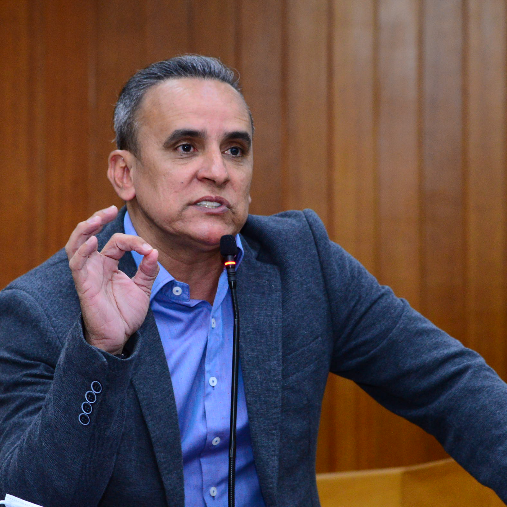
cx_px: 252
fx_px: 3231
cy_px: 271
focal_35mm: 195
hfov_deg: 9.0
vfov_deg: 9.0
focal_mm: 120
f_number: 5
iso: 2500
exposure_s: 1/60
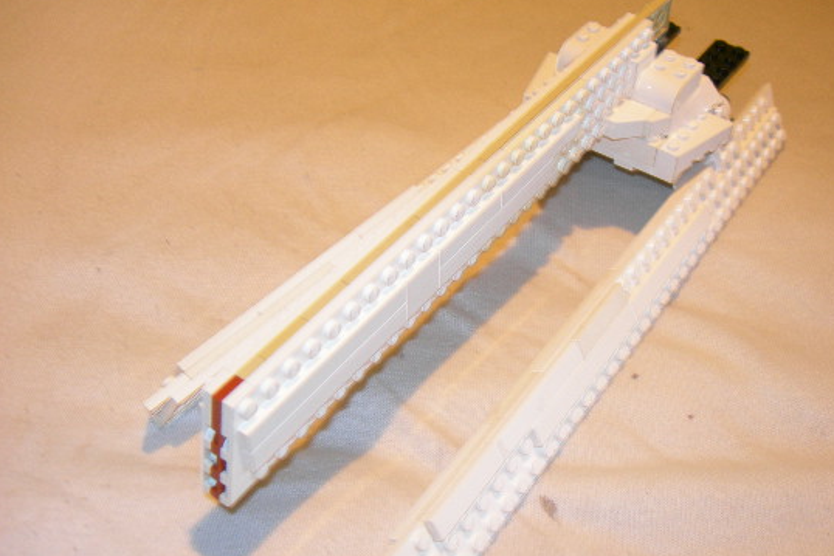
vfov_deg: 28.7
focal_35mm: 47
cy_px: 299
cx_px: 482
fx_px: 1089
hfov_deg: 41.8
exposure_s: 1/2
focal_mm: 7.8
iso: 200
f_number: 2.8
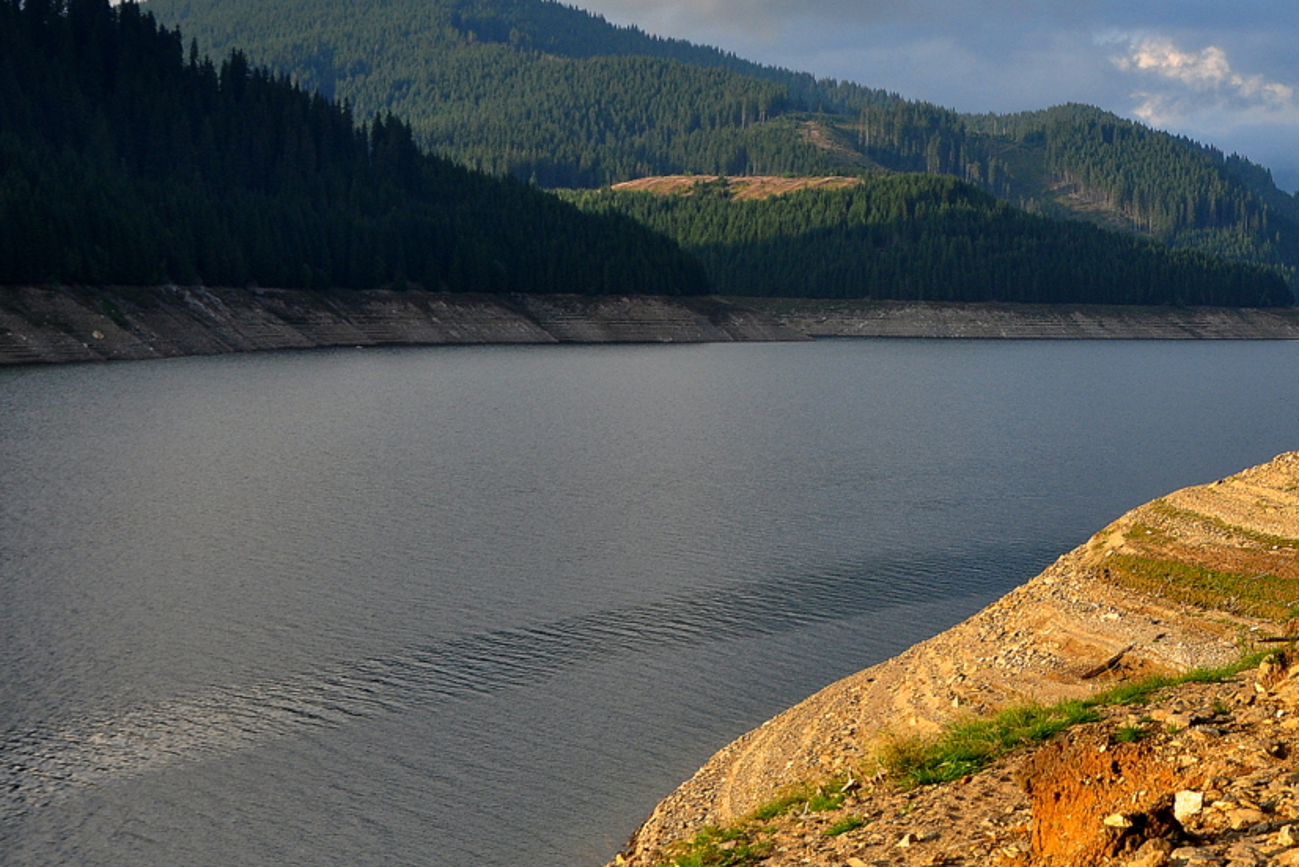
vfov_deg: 18.4
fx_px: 2670
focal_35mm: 74
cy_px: 309
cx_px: 907
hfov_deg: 27.1
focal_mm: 34
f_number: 9
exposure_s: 1/320
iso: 400
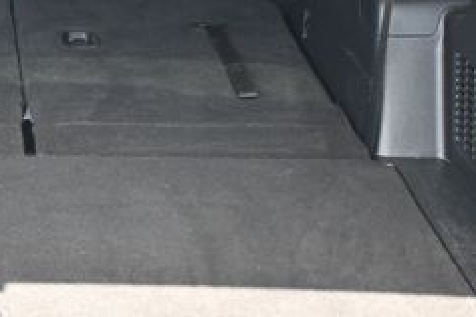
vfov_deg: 11.1
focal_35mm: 120
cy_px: -101
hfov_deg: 16.6
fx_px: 1587
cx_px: -42
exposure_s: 1/125
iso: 900
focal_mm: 30
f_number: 4.8
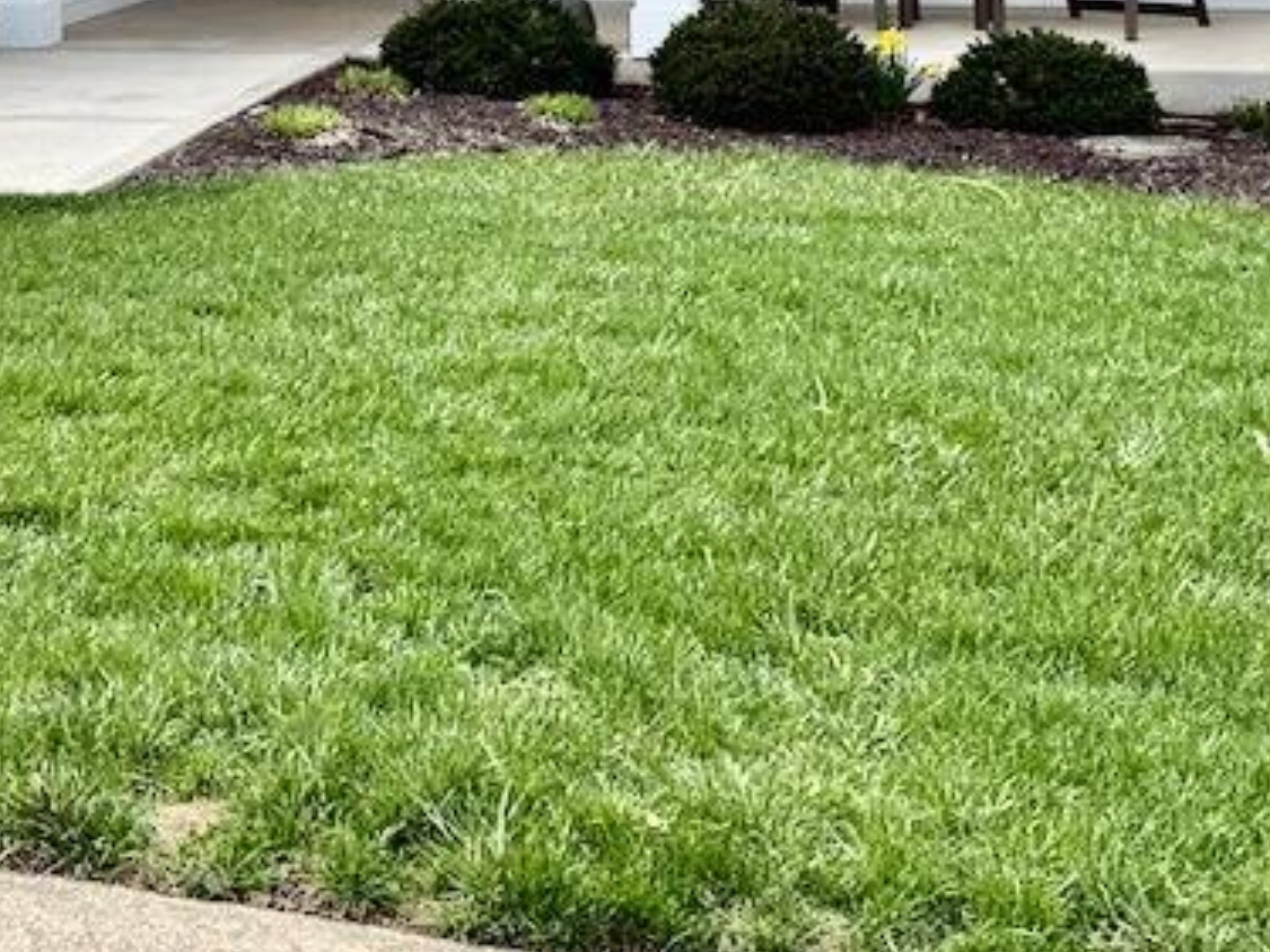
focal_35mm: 82
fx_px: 3007
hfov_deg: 23.5
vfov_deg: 16.5
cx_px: 284
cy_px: -457
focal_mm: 6.76
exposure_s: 1/2299
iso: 100
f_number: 1.78
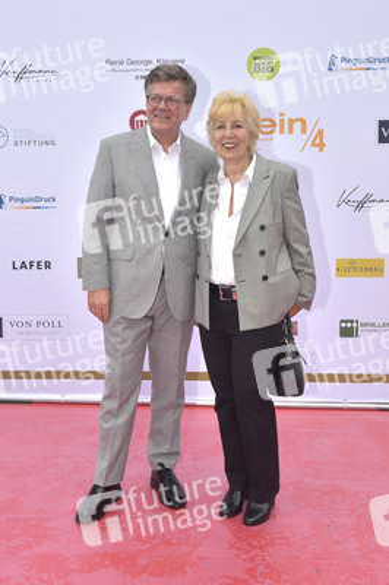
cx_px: 194
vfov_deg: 58.8
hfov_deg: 41.0
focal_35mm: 32
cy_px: 292
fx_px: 520
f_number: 13
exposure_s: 1/200
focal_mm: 32
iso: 400
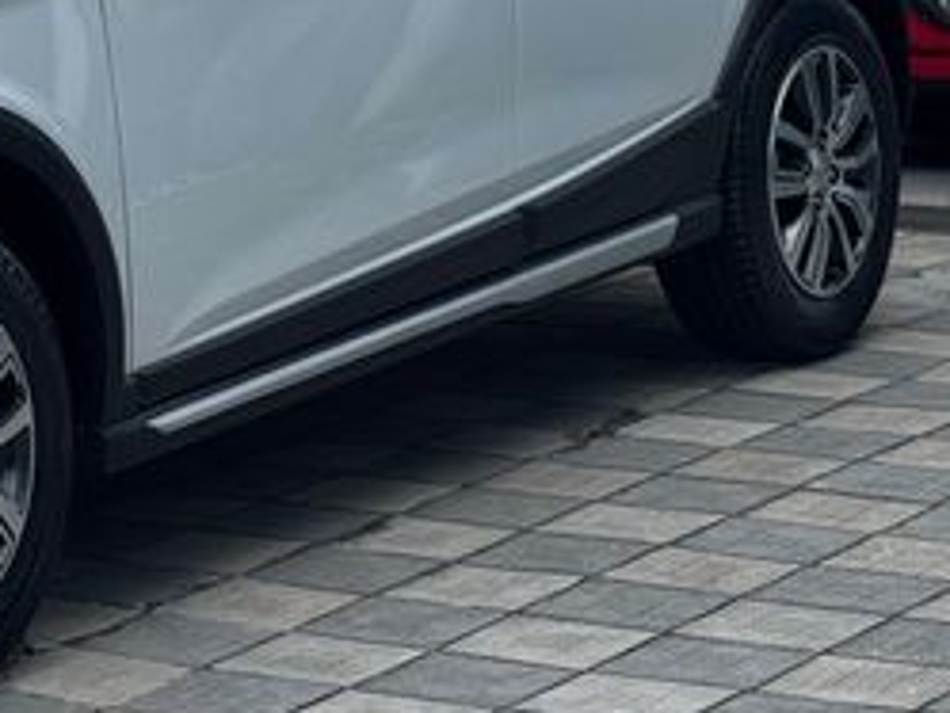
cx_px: -221
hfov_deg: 12.3
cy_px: -38
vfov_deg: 9.4
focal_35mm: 156
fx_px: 4283
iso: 64
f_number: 1.78
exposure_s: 1/3096
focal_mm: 6.76
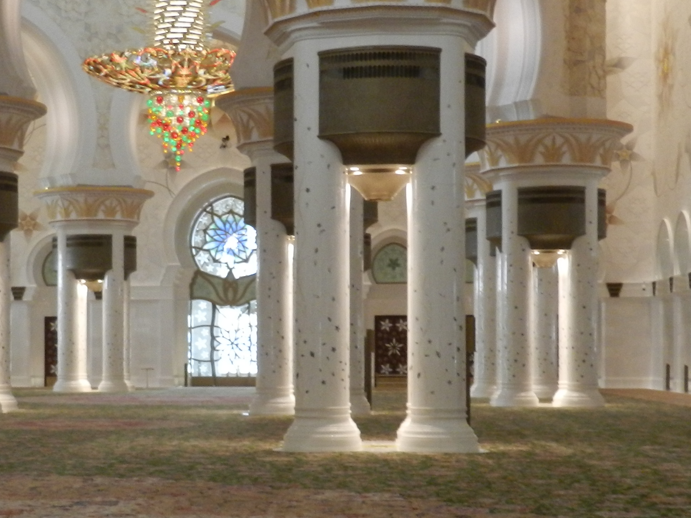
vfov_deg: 18.8
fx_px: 1557
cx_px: 149
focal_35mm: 78
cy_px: 343
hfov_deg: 24.7
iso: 400
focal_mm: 6.7
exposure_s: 1/25
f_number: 4
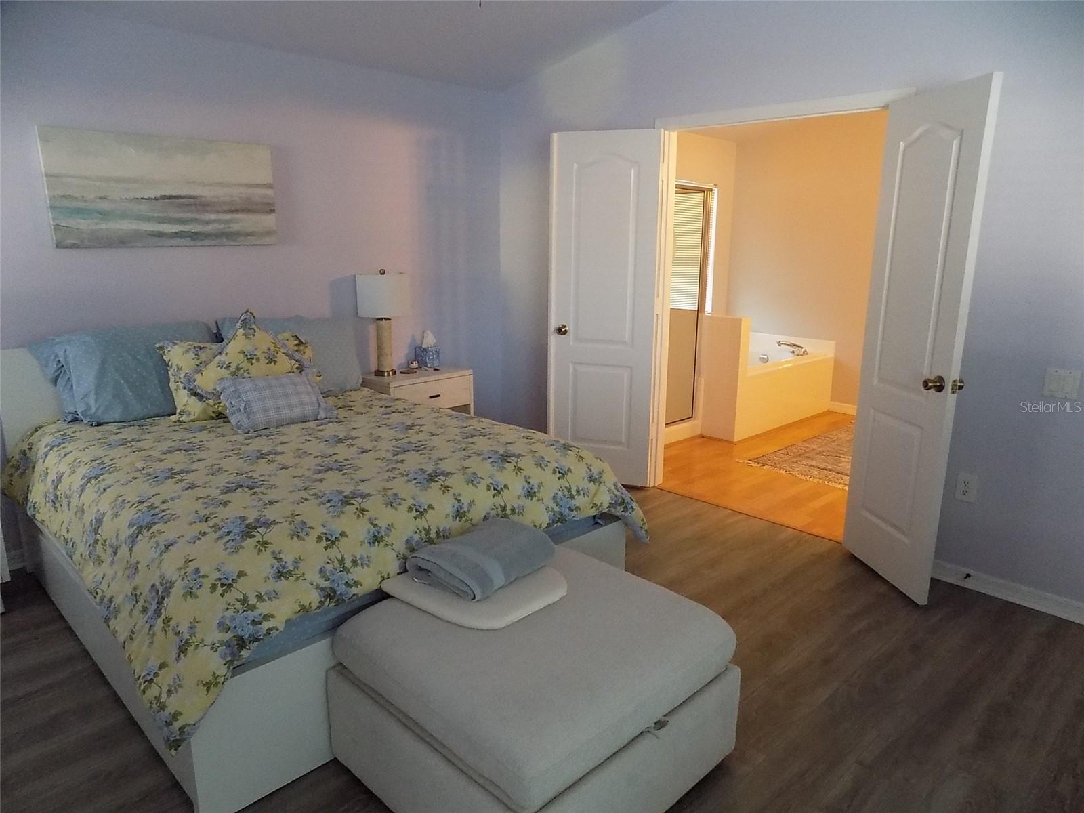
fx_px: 720
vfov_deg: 58.9
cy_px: 406
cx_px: 542
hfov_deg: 73.9
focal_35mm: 23
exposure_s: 1/25
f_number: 3.1
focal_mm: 4
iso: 400
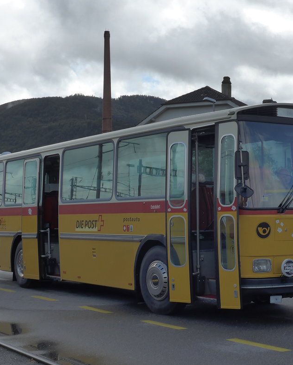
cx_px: 193
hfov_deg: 22.4
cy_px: 173
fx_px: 737
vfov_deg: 27.9
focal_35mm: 68
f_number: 5
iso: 160
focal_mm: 9.5
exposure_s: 1/640
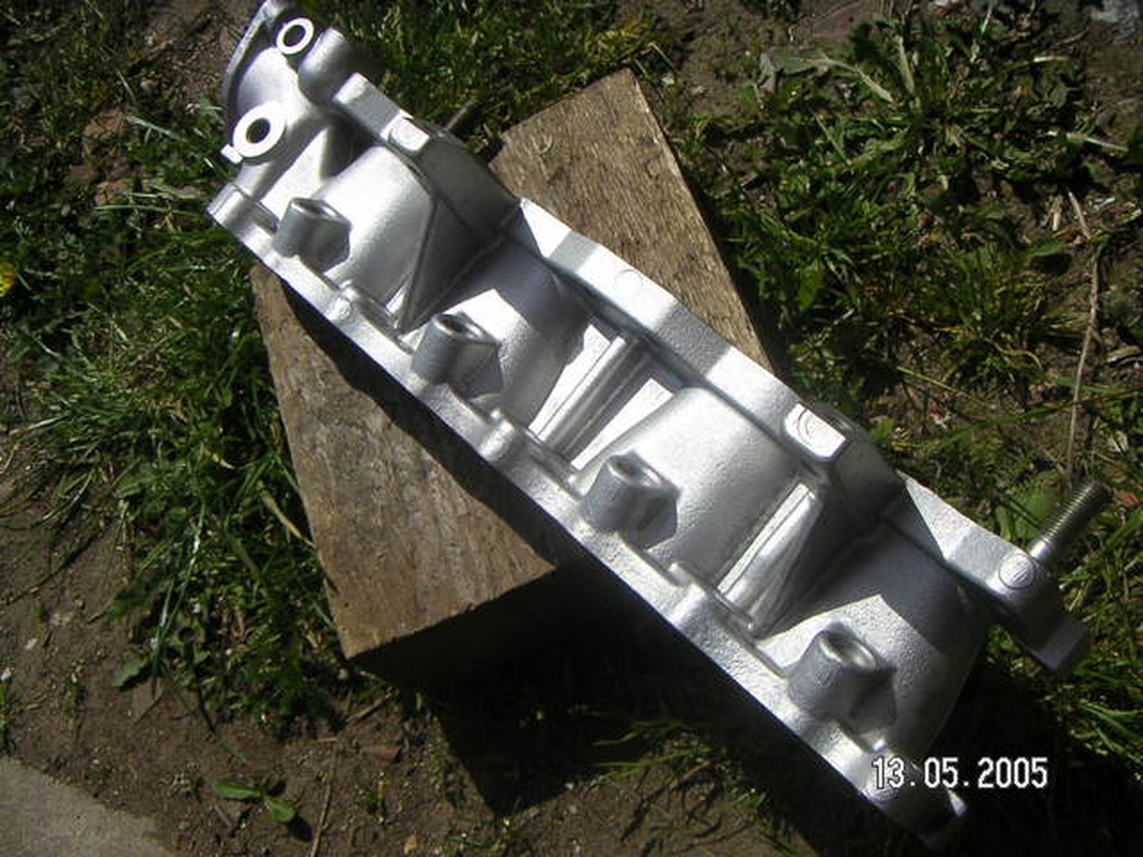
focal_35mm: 39
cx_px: 572
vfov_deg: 36.8
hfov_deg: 47.9
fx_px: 1288
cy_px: 428
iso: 64
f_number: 6.7
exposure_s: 1/500
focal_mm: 5.1
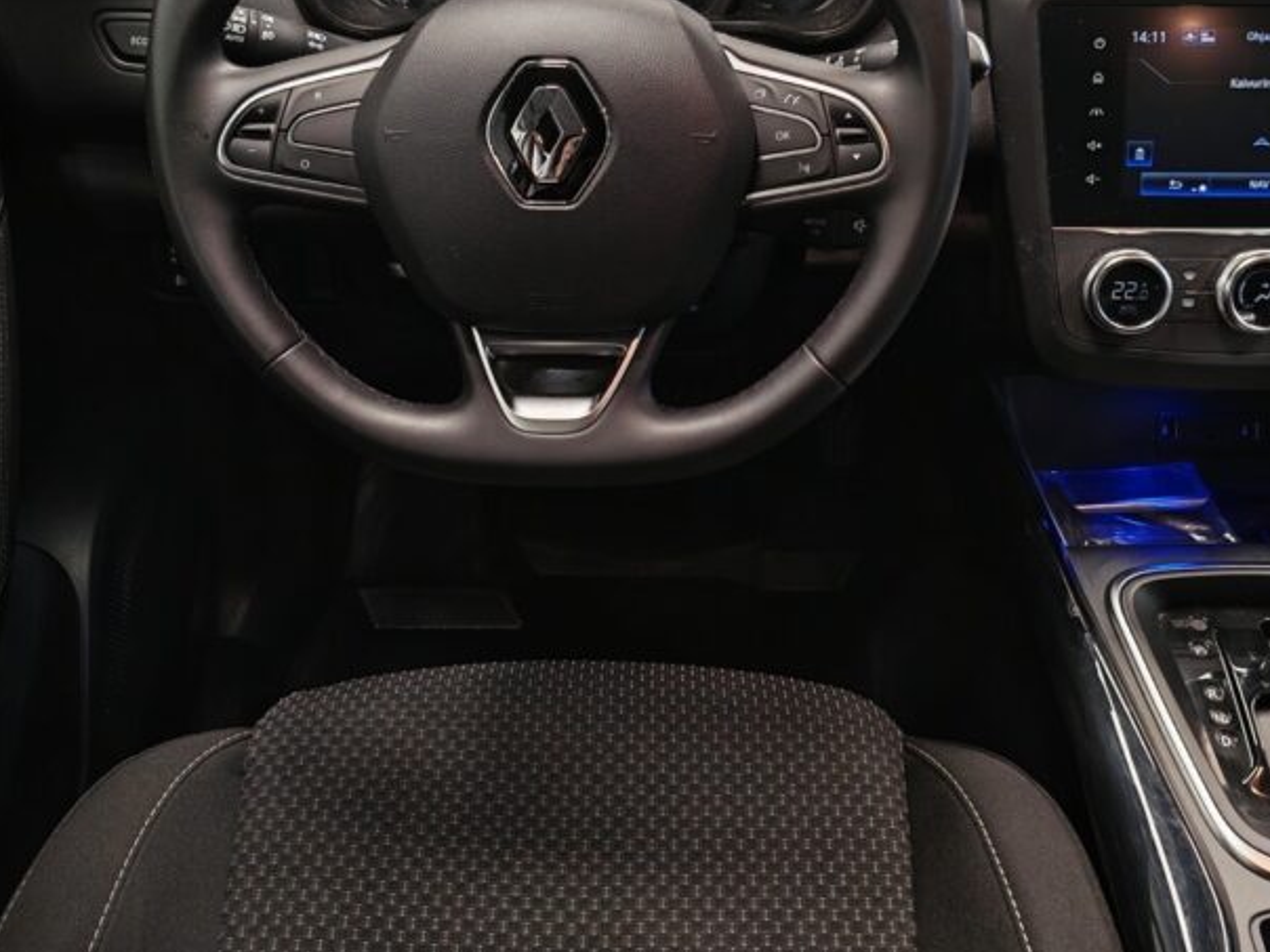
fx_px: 1431
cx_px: 664
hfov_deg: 47.8
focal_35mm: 39
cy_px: 294
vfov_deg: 36.3
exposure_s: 1/50
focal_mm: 5.4
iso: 200
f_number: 1.6
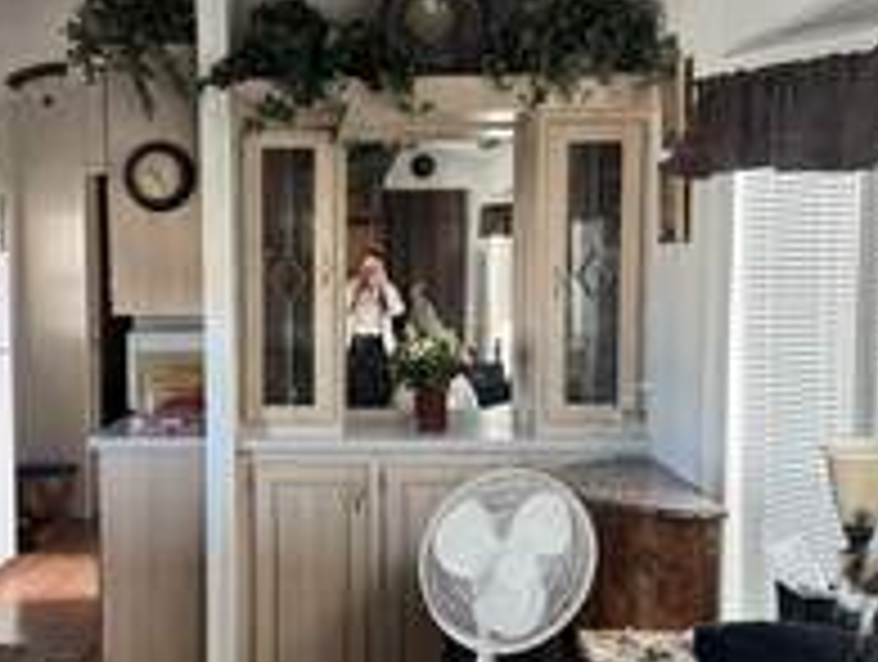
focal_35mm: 43
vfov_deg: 33.7
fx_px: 1093
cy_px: 354
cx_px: 329
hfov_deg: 43.4
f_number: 1.78
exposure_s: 1/60
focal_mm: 6.76
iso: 200
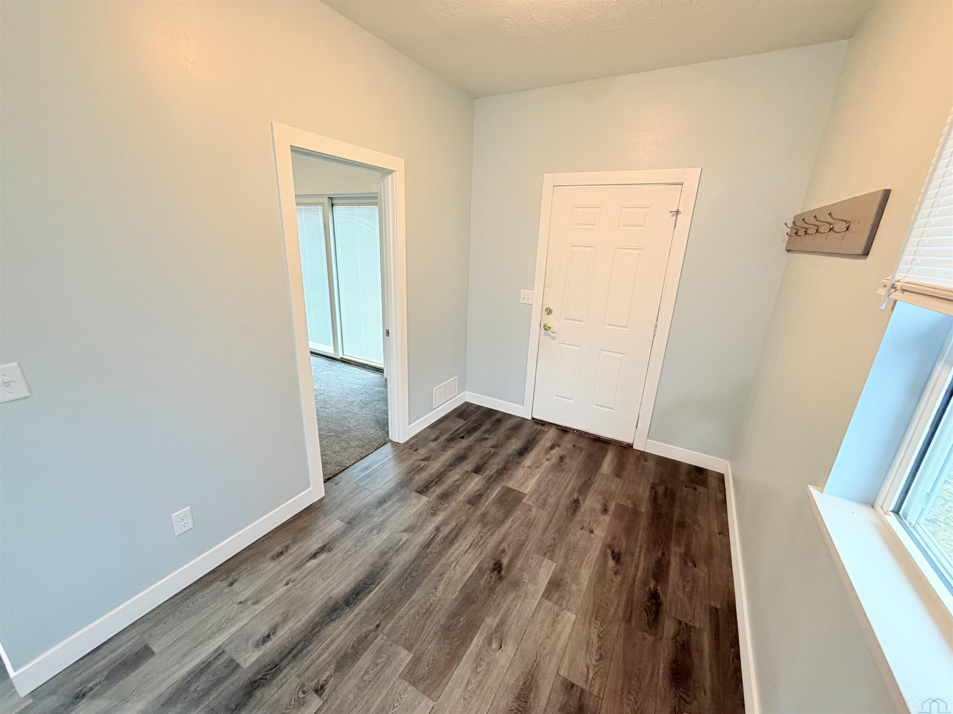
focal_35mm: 14
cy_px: 357
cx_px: 476
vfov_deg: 85.7
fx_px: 385
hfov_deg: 102.1
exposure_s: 1/60
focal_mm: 2.22
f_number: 2.2
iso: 250
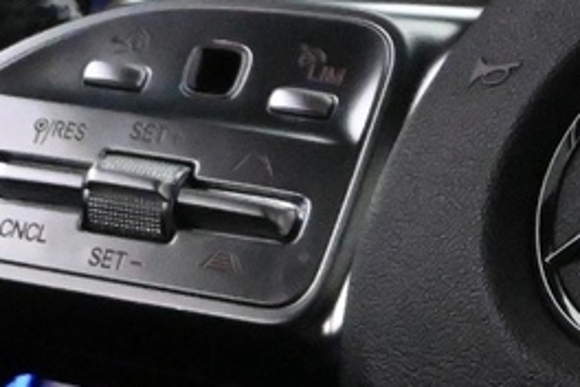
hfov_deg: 4.7
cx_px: 771
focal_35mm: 433
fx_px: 6977
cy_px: 180
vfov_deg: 3.2
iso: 12800
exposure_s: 1/80
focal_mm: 47
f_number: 6
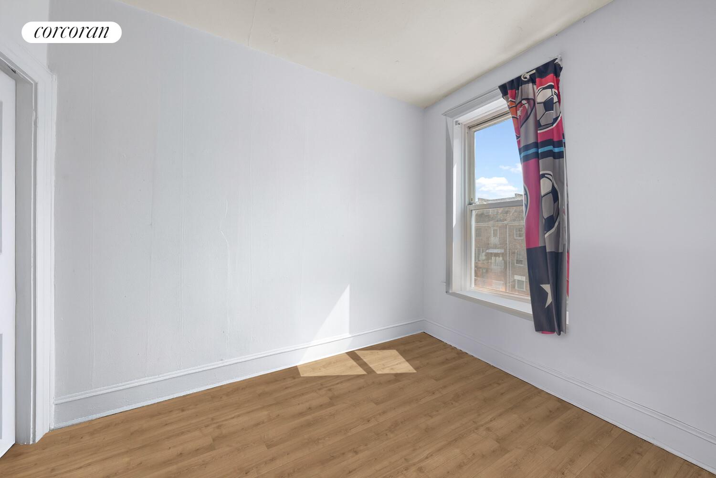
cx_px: 358
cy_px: 239
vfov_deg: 90.0
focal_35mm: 12
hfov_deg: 112.6
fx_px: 239
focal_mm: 12
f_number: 8
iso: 100
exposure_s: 1/5
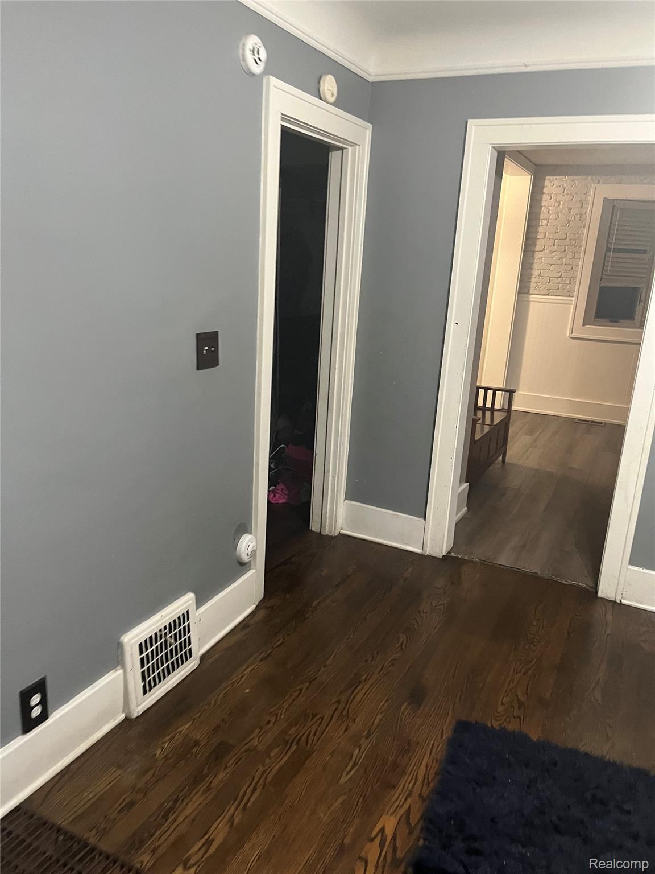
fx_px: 656
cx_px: 328
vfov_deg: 67.3
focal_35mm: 26
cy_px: 437
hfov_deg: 53.1
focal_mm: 5.1
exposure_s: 1/40
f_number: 1.6
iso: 640
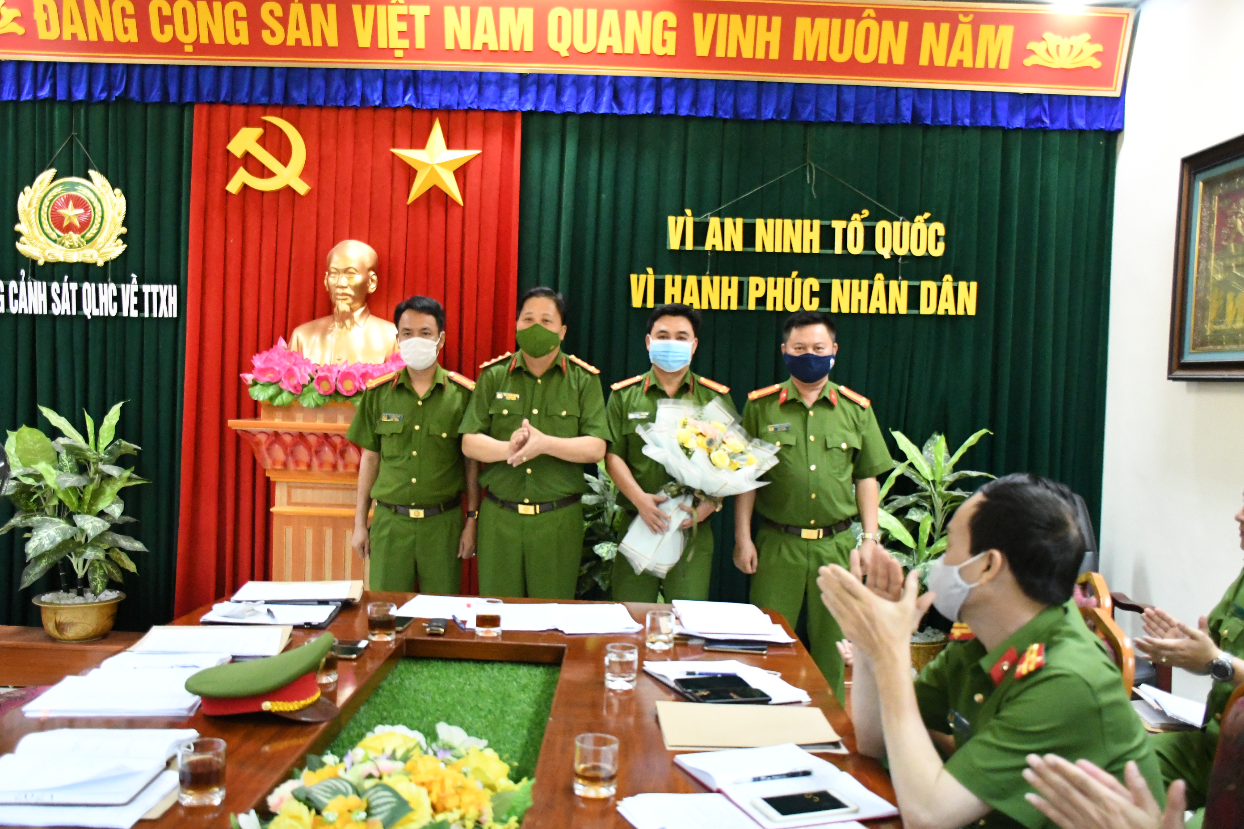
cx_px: 622
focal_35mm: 33
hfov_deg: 57.2
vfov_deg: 40.0
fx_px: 1140
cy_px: 414
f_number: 3.5
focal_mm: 22
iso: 10000
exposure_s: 1/200
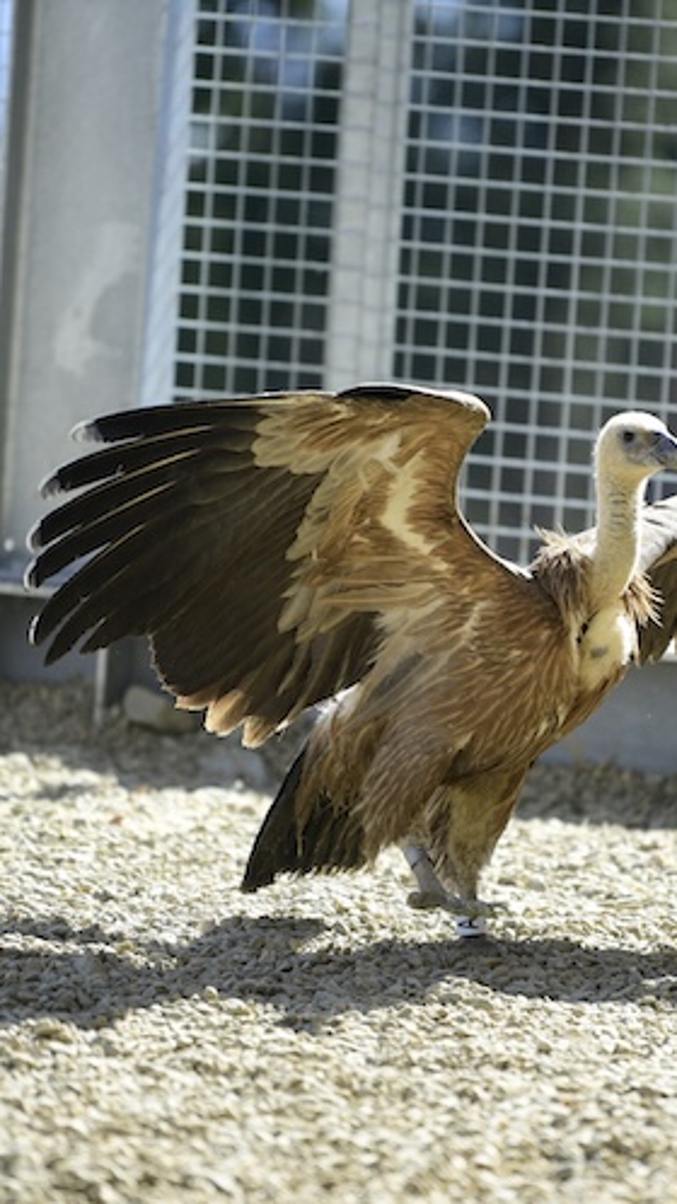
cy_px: 603
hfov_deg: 3.8
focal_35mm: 316
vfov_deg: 6.8
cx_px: 464
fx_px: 10088
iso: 160
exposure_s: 1/800
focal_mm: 200
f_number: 2.8
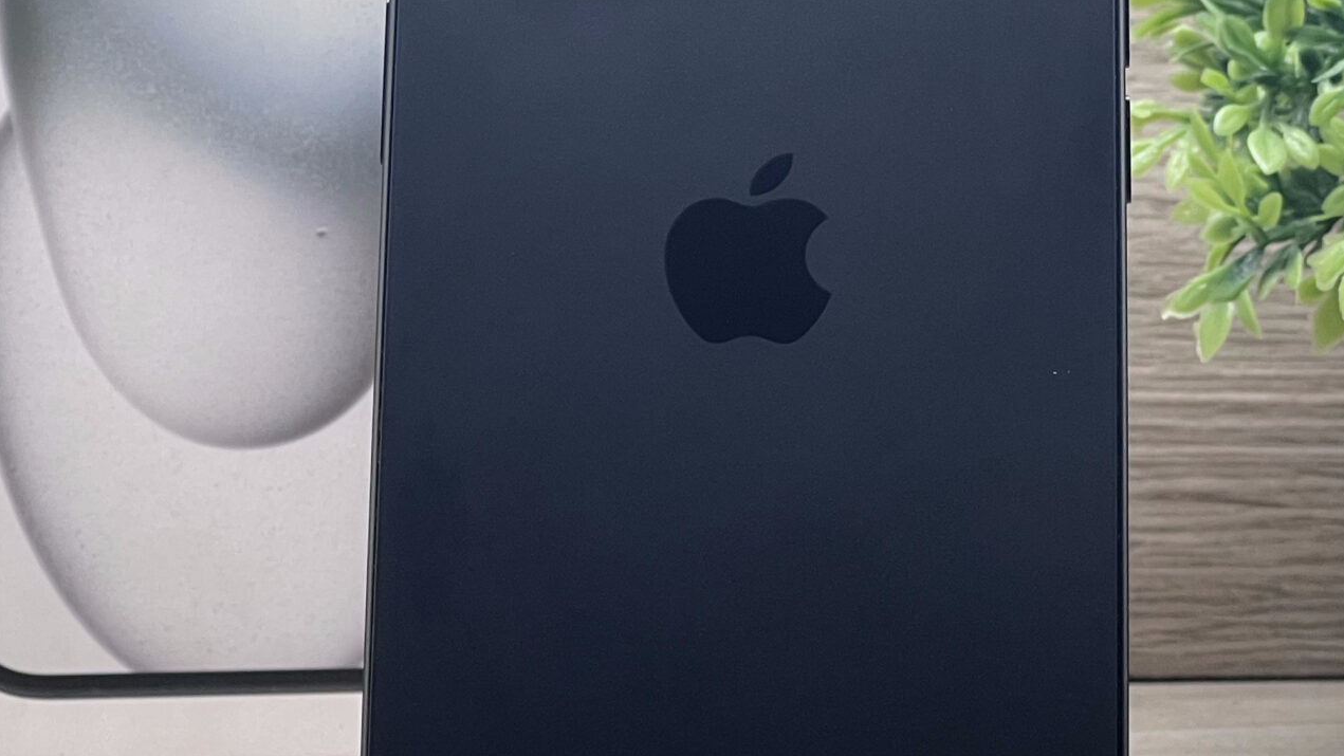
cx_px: 708
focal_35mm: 169
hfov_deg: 12.7
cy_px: 368
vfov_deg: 7.2
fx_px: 6023
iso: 100
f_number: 2.8
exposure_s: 1/100
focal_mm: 9
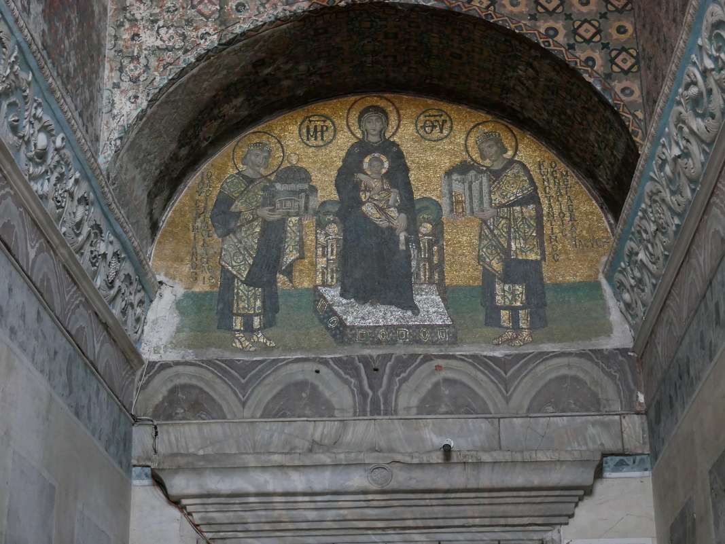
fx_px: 1383
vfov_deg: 22.3
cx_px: 362
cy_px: 272
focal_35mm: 66
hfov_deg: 29.4
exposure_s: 1/80
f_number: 5.1
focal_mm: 33
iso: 3200
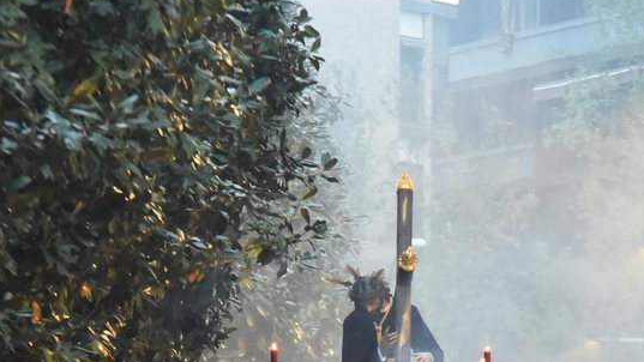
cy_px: 414
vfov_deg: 1.9
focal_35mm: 624
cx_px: 363
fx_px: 10655
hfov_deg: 3.5
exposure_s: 1/160
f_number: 3.5
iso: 10000
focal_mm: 200
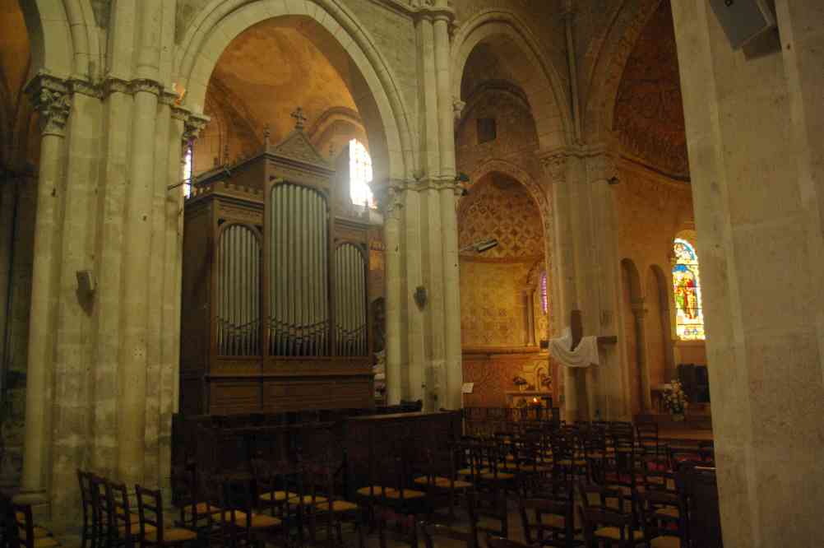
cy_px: 274
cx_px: 412
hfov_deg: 67.4
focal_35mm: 27
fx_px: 617
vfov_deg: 47.8
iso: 1600
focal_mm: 18
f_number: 3.5
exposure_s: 1/20
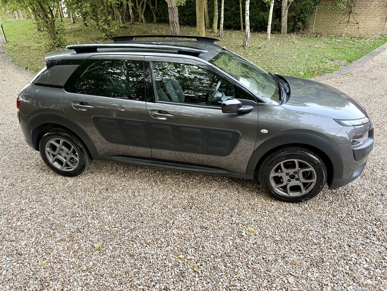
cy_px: 146
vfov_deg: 56.8
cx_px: 194
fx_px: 268
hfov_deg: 71.6
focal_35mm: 24
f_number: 1.78
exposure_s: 1/116
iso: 200
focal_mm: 6.76
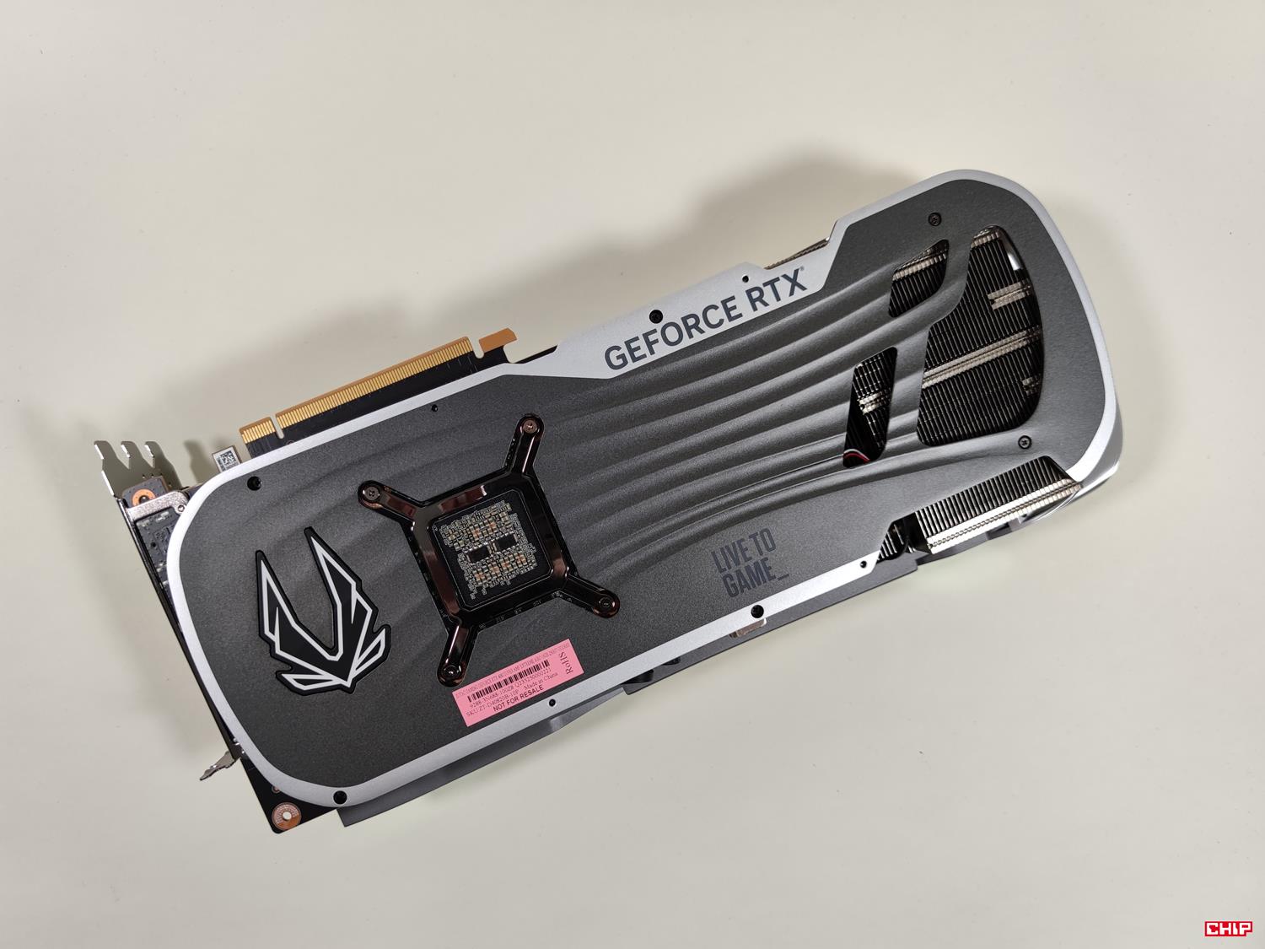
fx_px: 914
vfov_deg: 54.9
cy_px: 474
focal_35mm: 25
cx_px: 632
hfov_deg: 69.4
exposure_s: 1/100
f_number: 1.85
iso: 65
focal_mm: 6.78
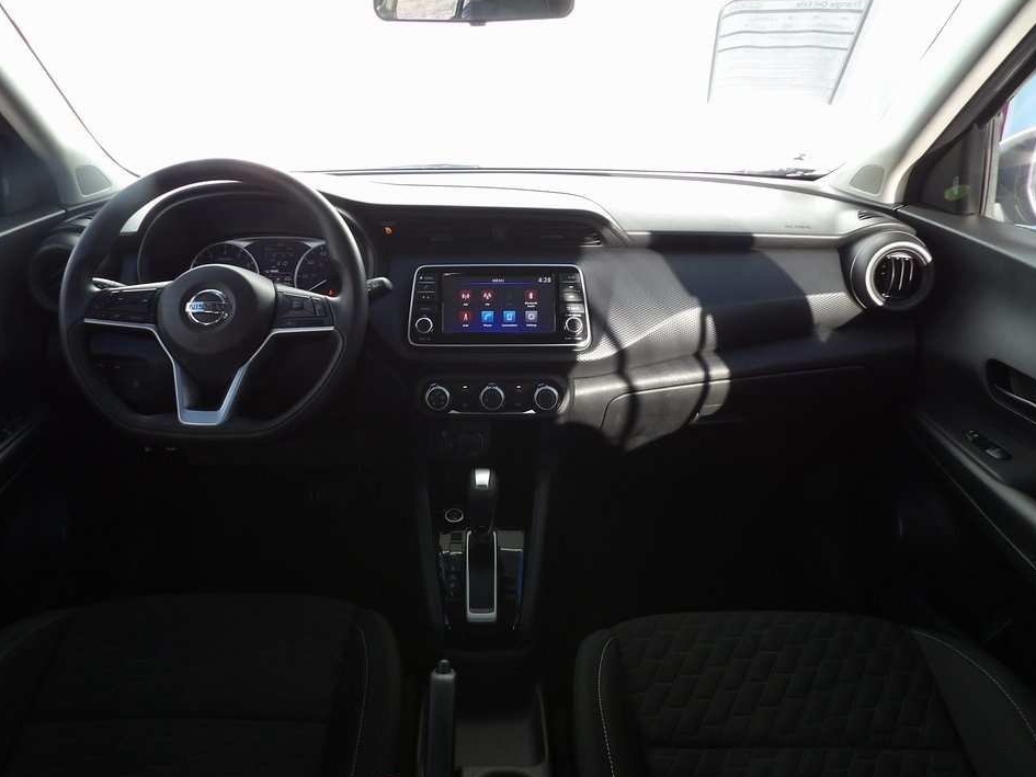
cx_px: 488
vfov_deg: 53.0
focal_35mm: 26
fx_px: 778
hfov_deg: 67.2
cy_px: 359
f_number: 3.2
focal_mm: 4.3
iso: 100
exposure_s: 1/37
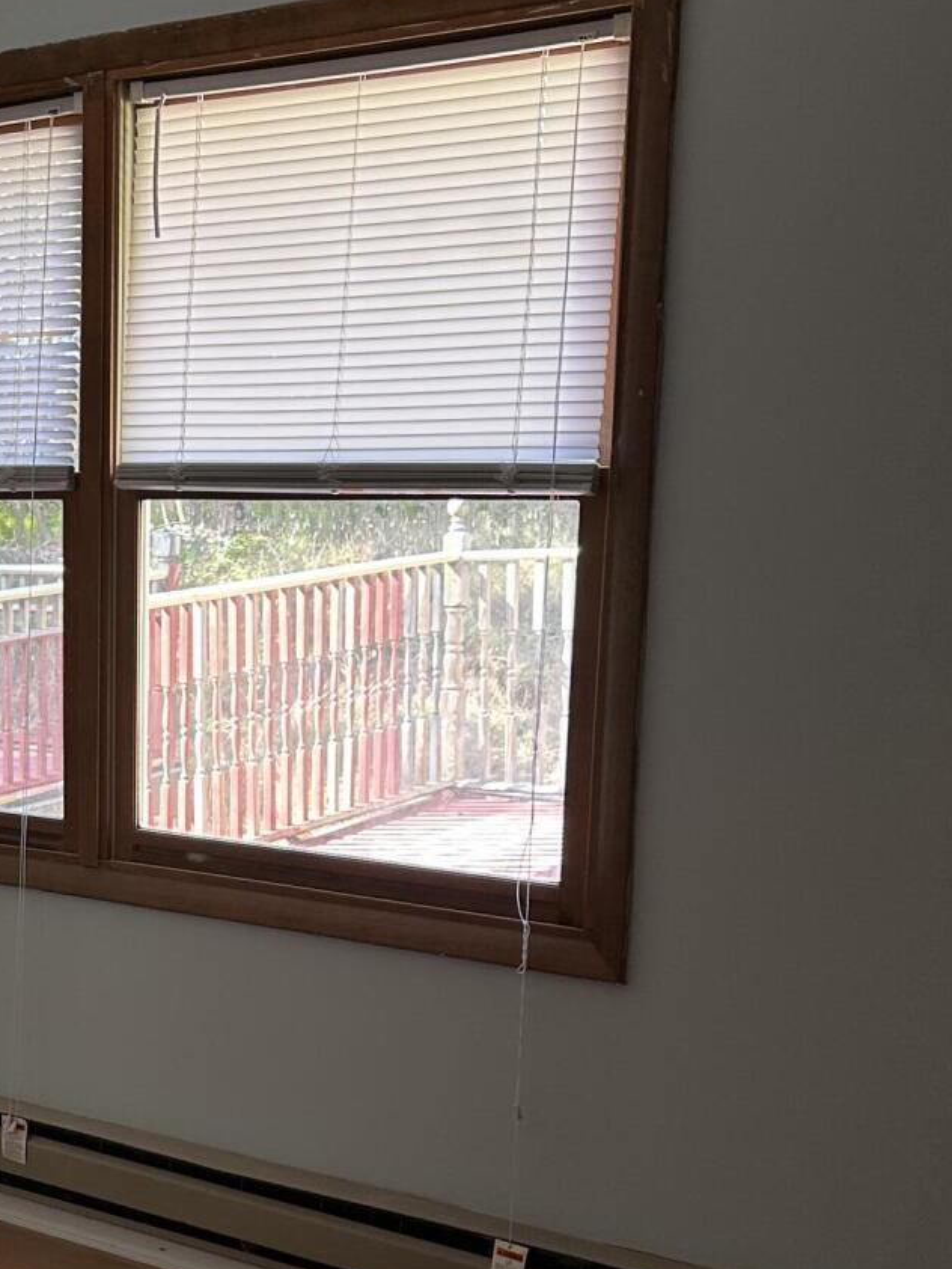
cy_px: 889
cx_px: -158
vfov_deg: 33.3
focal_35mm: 57
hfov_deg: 23.7
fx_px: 2089
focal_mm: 6.86
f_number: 1.78
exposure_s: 1/60
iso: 125
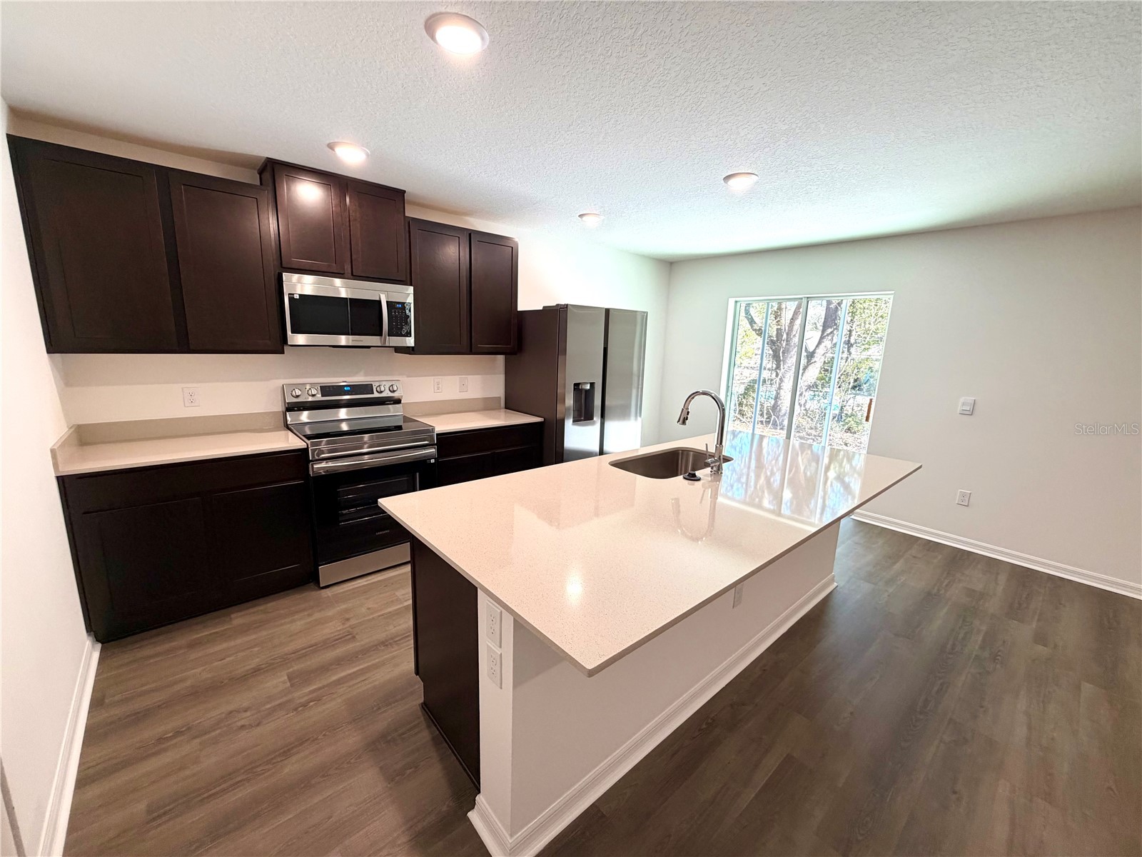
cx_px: 571
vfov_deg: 85.7
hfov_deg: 102.1
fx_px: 462
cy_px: 428
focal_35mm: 14
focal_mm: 2.22
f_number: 2.2
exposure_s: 1/120
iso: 160
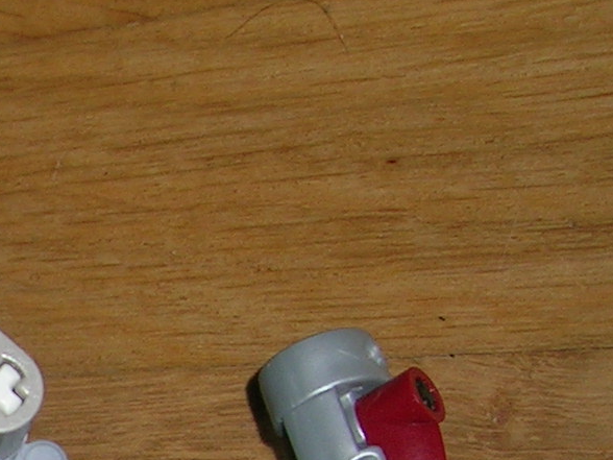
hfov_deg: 14.6
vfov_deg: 11.8
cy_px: 597
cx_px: -398
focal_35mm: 122
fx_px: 2160
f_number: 4.8
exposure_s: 1/60.1
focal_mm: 5.4
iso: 50
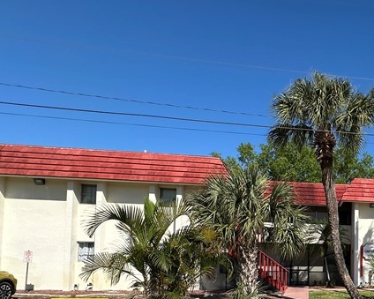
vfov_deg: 42.0
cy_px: 251
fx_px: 365
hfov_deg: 45.6
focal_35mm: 33
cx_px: 375
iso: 50
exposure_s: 1/1984
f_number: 2.2
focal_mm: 2.22
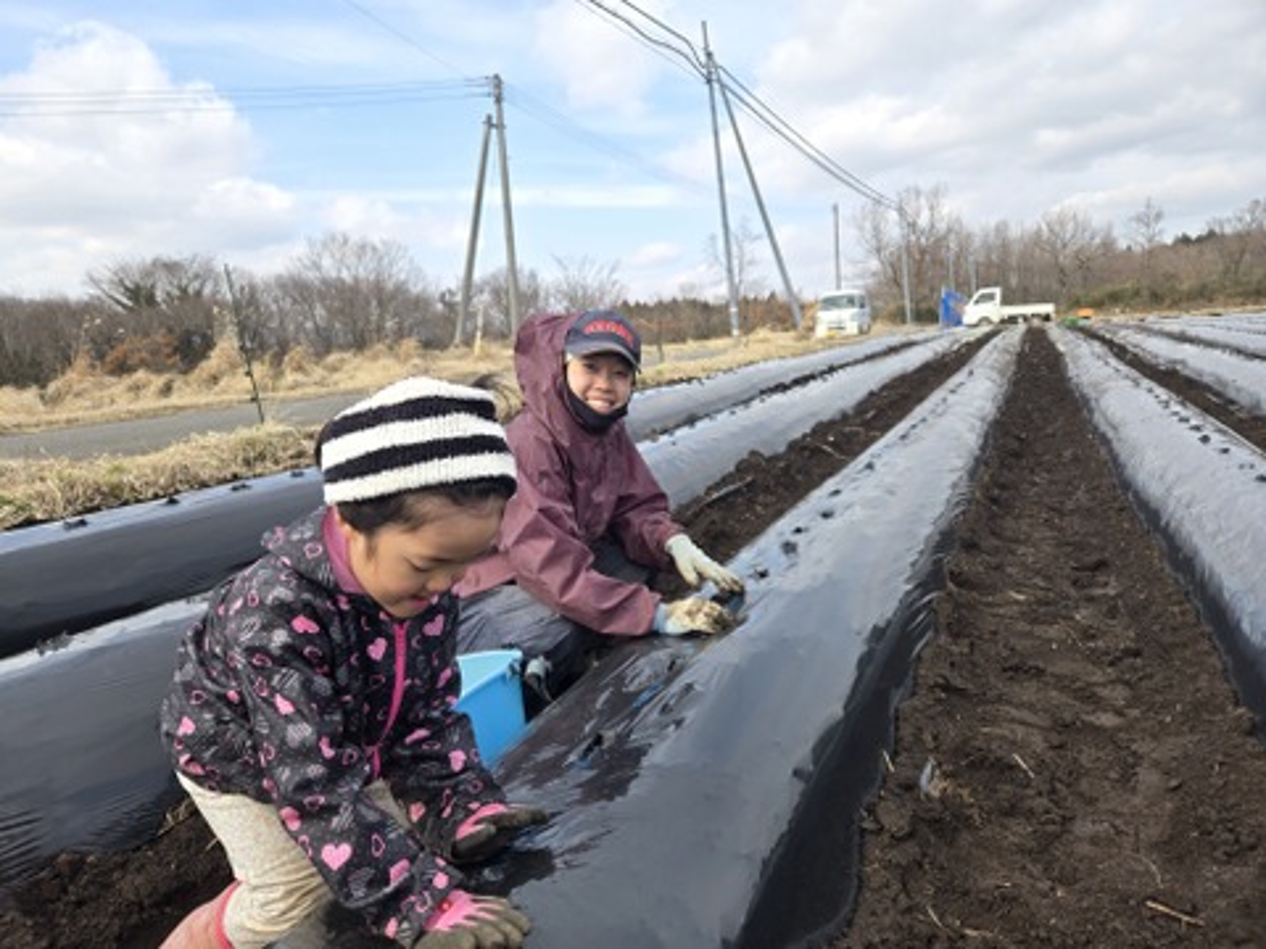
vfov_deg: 58.9
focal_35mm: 23
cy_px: 474
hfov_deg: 73.9
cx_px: 633
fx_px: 841
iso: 25
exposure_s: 1/583
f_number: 1.8
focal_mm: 5.4
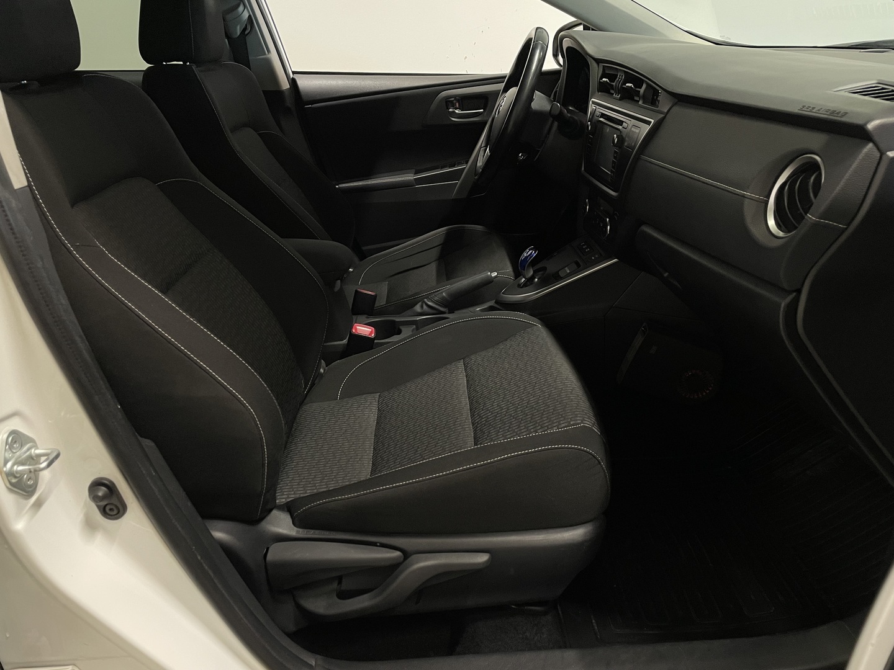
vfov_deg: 53.1
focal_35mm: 26
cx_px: 447
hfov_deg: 67.3
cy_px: 335
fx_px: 671
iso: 200
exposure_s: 1/60
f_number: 1.6
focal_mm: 4.2
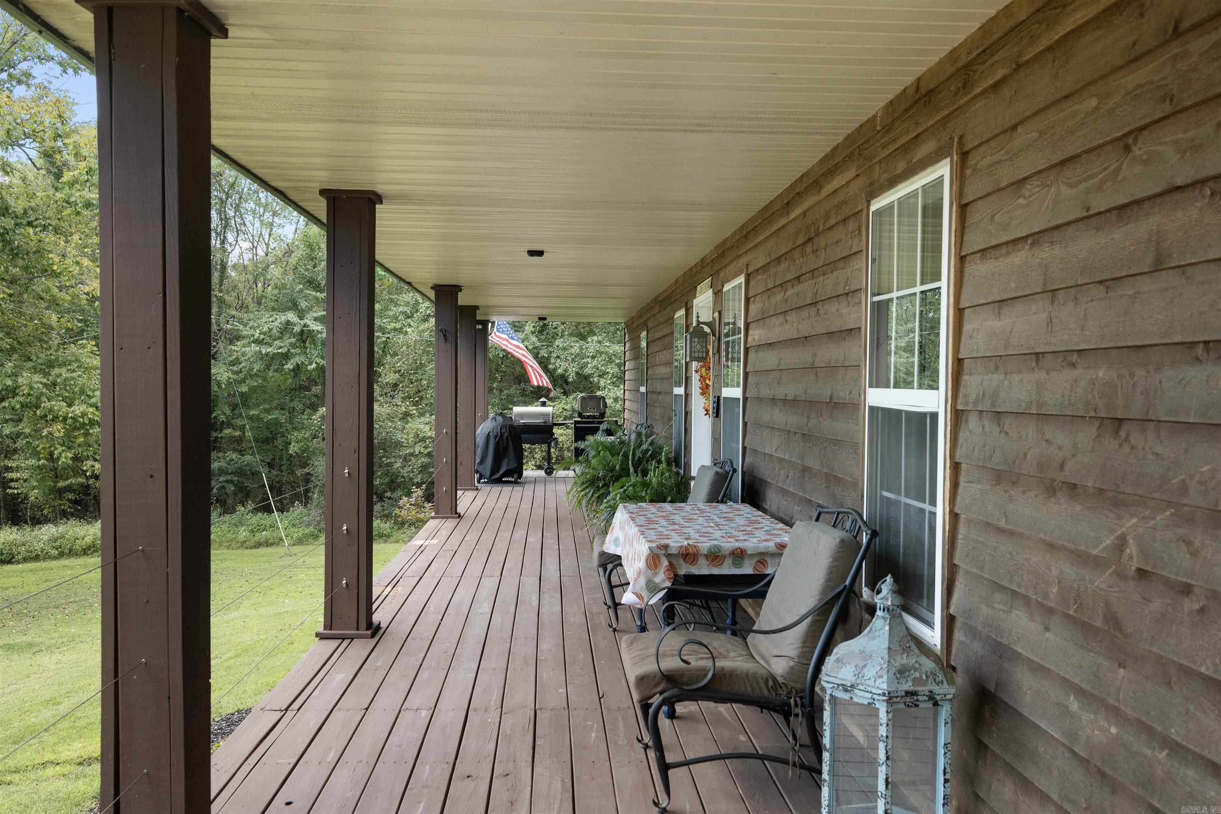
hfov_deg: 61.9
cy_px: 407
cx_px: 610
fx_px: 1017
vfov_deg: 43.6
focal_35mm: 30
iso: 640
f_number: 5.6
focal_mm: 30
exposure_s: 1/125
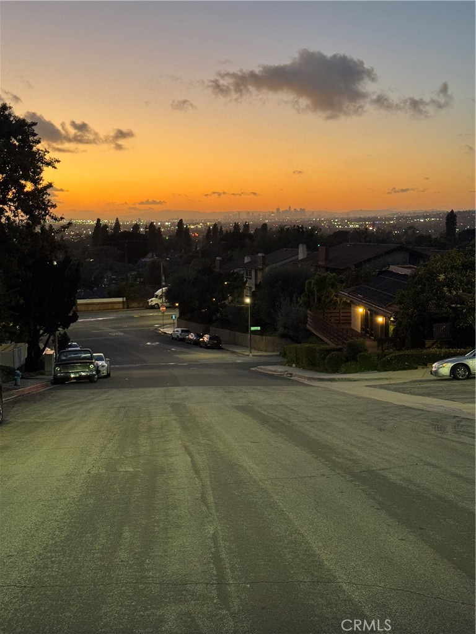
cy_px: 317
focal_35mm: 48
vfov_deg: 39.7
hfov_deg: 30.3
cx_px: 238
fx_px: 880
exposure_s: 1/40
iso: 250
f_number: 1.78
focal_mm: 6.76
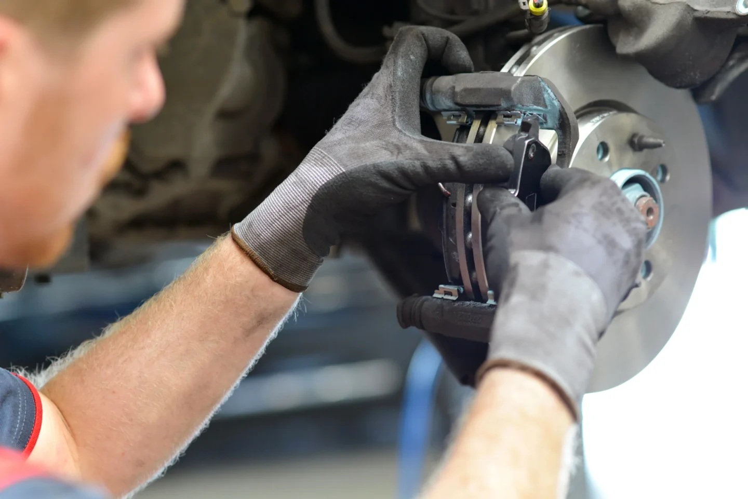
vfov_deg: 16.1
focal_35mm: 85
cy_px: 250
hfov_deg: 23.9
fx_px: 1767
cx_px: 374
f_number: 2.8
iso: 1600
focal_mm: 85
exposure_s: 1/125
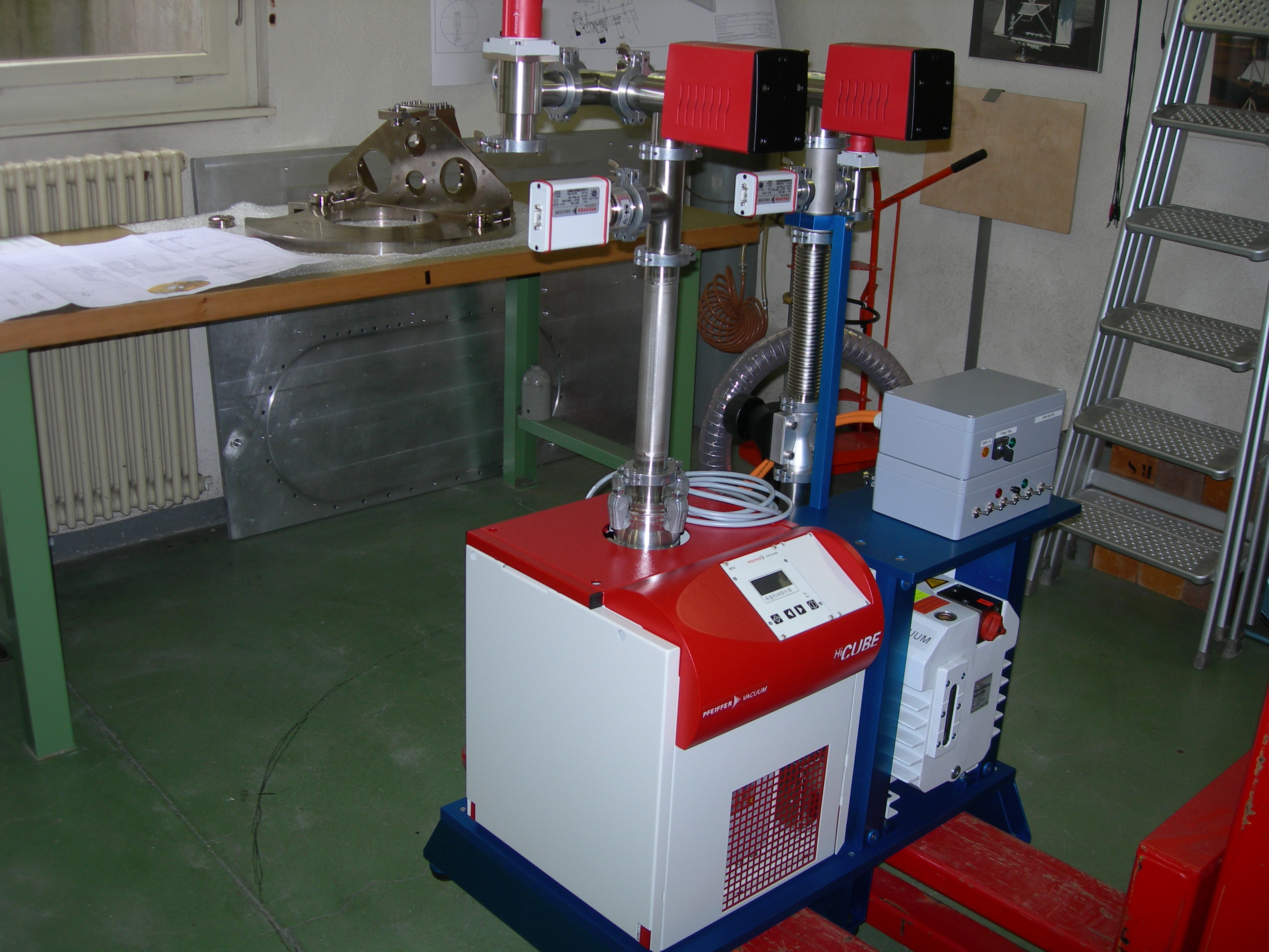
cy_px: 476
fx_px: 1393
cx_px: 634
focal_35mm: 38
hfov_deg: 49.0
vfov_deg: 37.7
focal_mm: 7.8
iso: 50
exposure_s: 1/60.1
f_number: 2.8
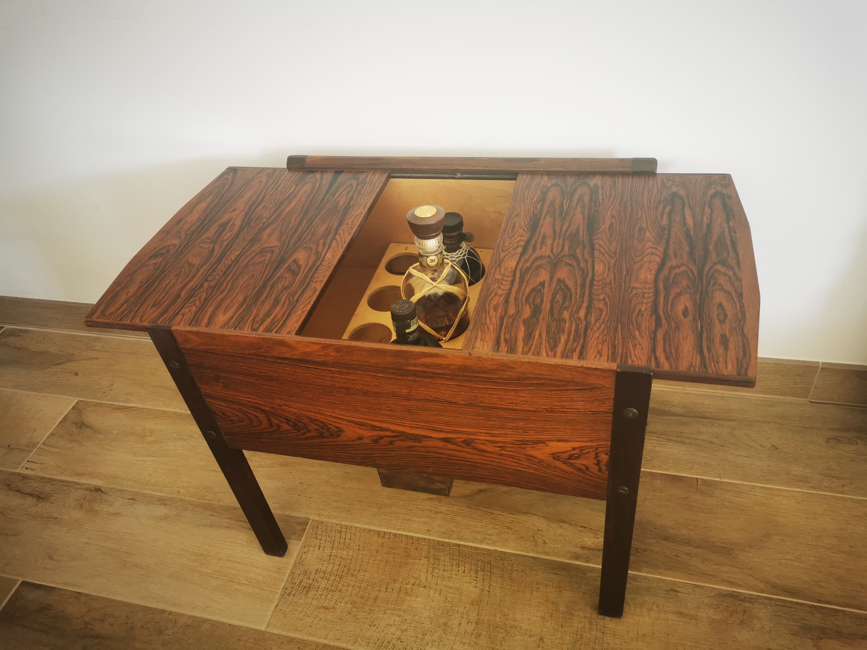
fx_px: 676
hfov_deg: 65.3
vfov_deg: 51.4
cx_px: 434
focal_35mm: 27
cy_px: 325
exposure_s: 1/50
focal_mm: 5.58
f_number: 1.8
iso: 160
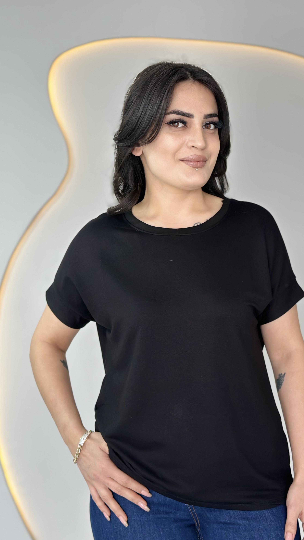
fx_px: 759
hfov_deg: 22.6
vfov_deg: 39.2
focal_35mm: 53
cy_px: 272
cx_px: 190
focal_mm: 6.86
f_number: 1.78
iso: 80
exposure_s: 1/224
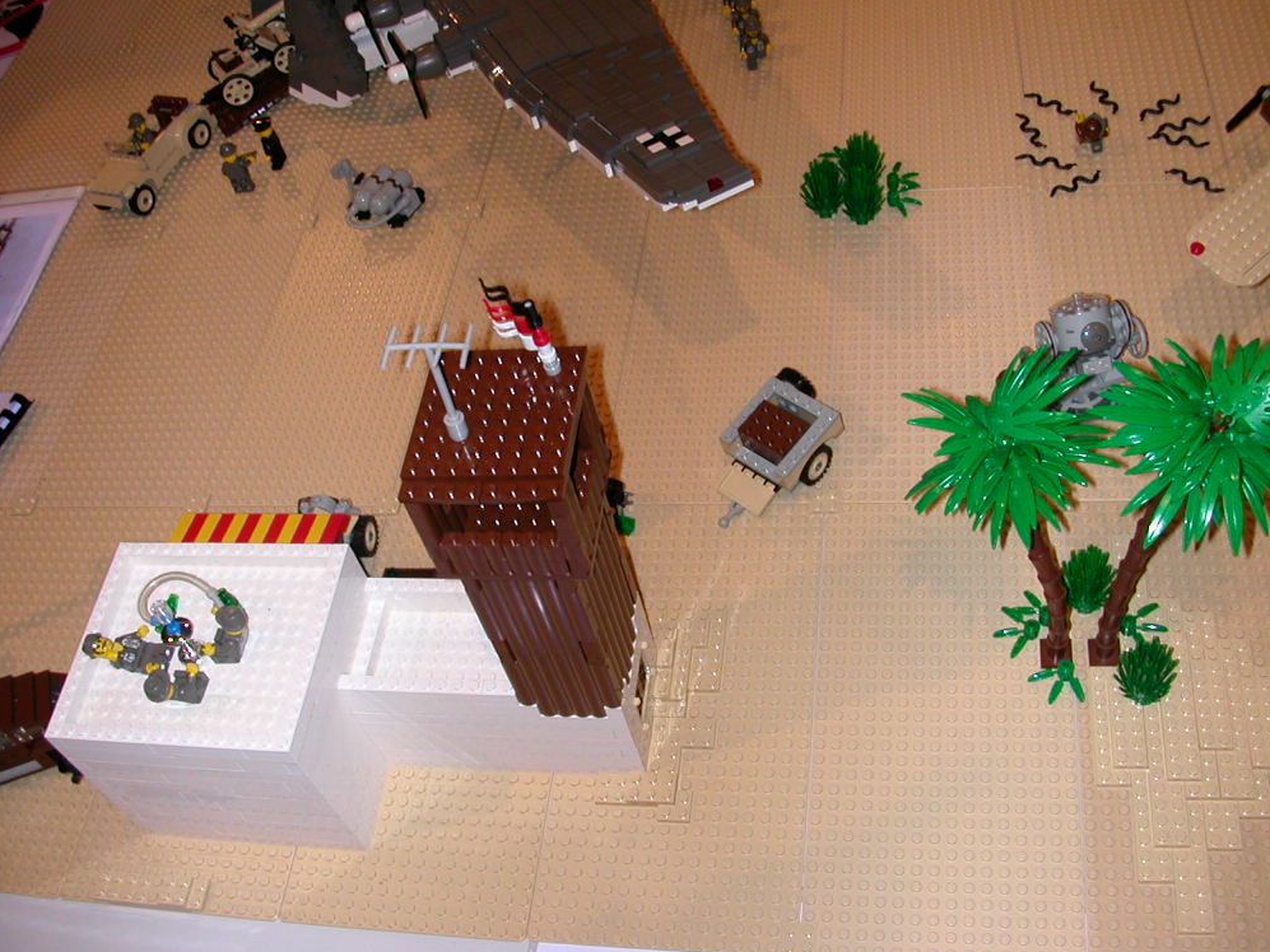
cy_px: 476
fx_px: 1394
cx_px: 619
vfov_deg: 37.7
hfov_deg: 49.0
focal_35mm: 38
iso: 100
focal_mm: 5.6
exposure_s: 1/59.9
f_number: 2.7
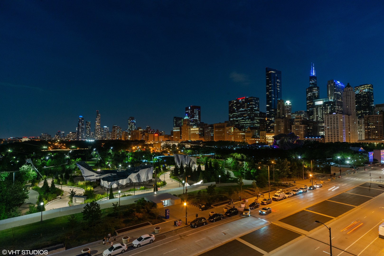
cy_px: 128
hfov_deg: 84.0
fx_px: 213
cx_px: 192
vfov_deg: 62.0
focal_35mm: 20
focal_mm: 20
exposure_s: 1
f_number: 8
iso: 800
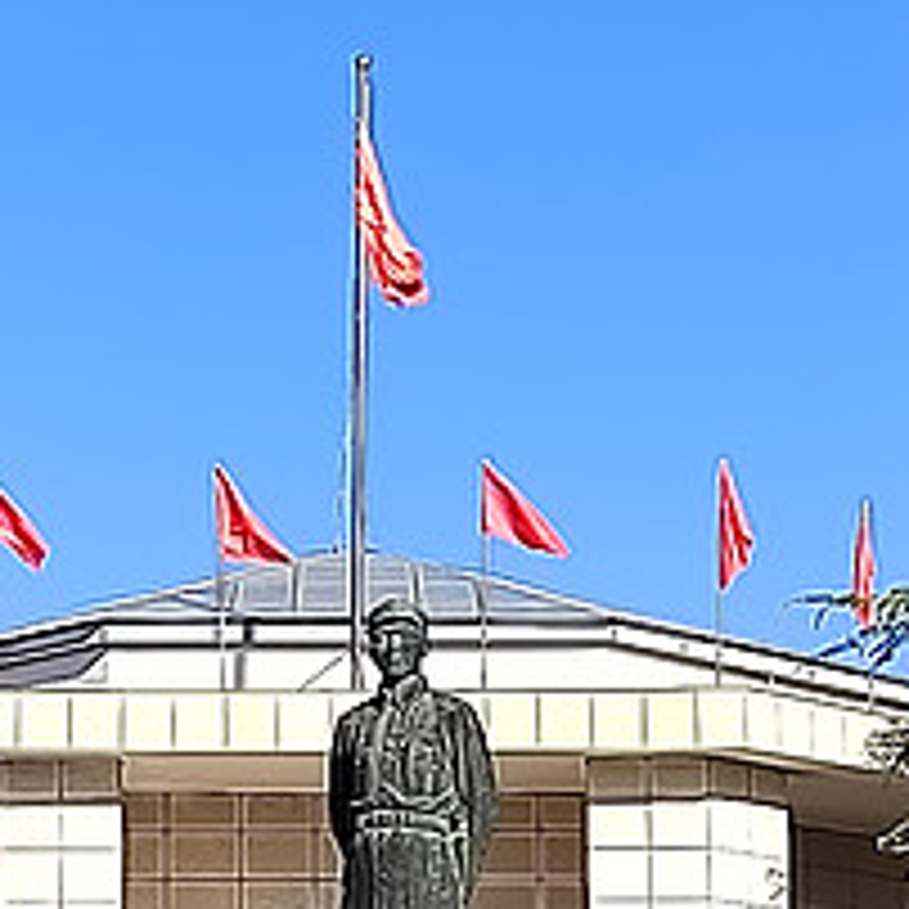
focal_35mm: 161
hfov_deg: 10.8
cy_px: 801
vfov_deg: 10.8
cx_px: 212
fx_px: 4783
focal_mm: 5.52
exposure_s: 1/2000
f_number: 1.9
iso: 384
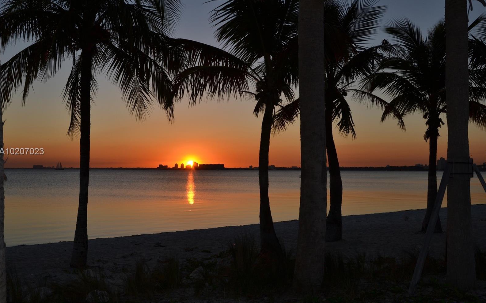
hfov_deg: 52.8
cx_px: 243
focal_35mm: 37
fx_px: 490
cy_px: 152
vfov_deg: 34.4
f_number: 10
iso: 100
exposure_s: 1/200
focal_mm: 24
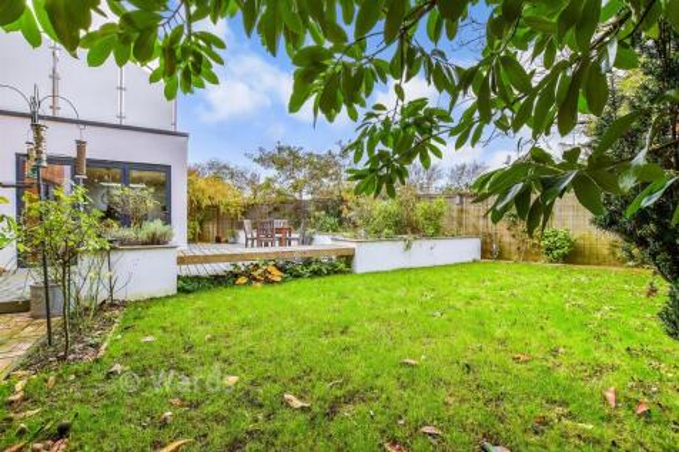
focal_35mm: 25
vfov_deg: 51.3
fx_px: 471
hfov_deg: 71.5
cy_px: 226
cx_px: 340
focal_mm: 17
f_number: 8
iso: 160
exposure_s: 1/100
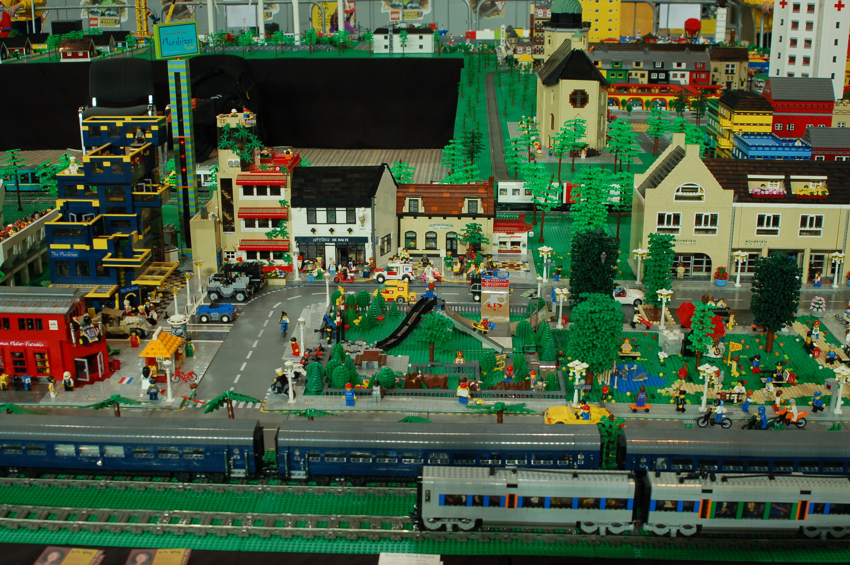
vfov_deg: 31.8
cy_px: 282
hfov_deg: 46.4
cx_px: 425
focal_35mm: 42
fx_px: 991
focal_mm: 28
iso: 320
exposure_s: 1/125
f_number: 5.6
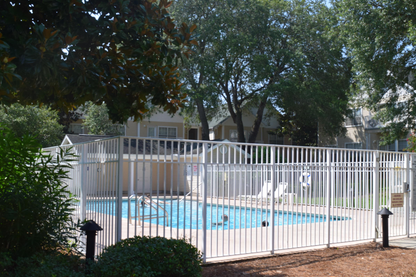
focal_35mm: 41
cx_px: 223
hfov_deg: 47.4
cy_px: 159
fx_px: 474
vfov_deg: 32.6
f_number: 11
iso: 400
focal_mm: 22
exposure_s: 1/400
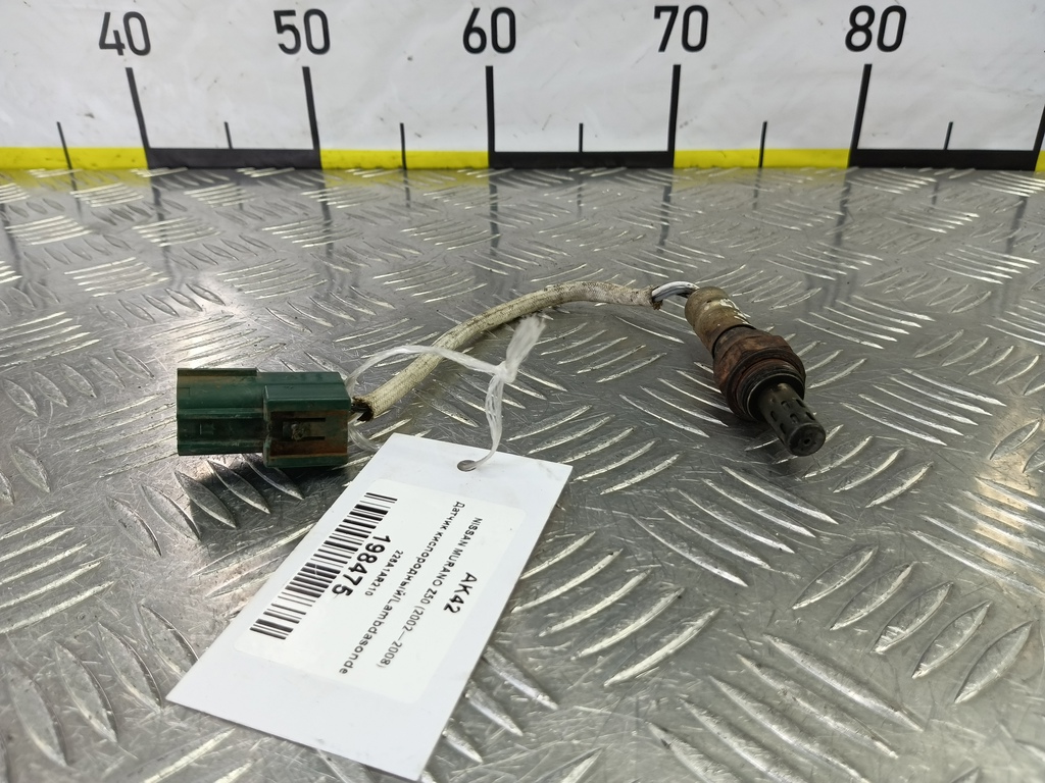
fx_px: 694
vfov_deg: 58.9
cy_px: 392
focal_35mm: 23
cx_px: 522
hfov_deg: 73.9
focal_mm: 4.11
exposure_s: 1/50
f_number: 1.6
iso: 111
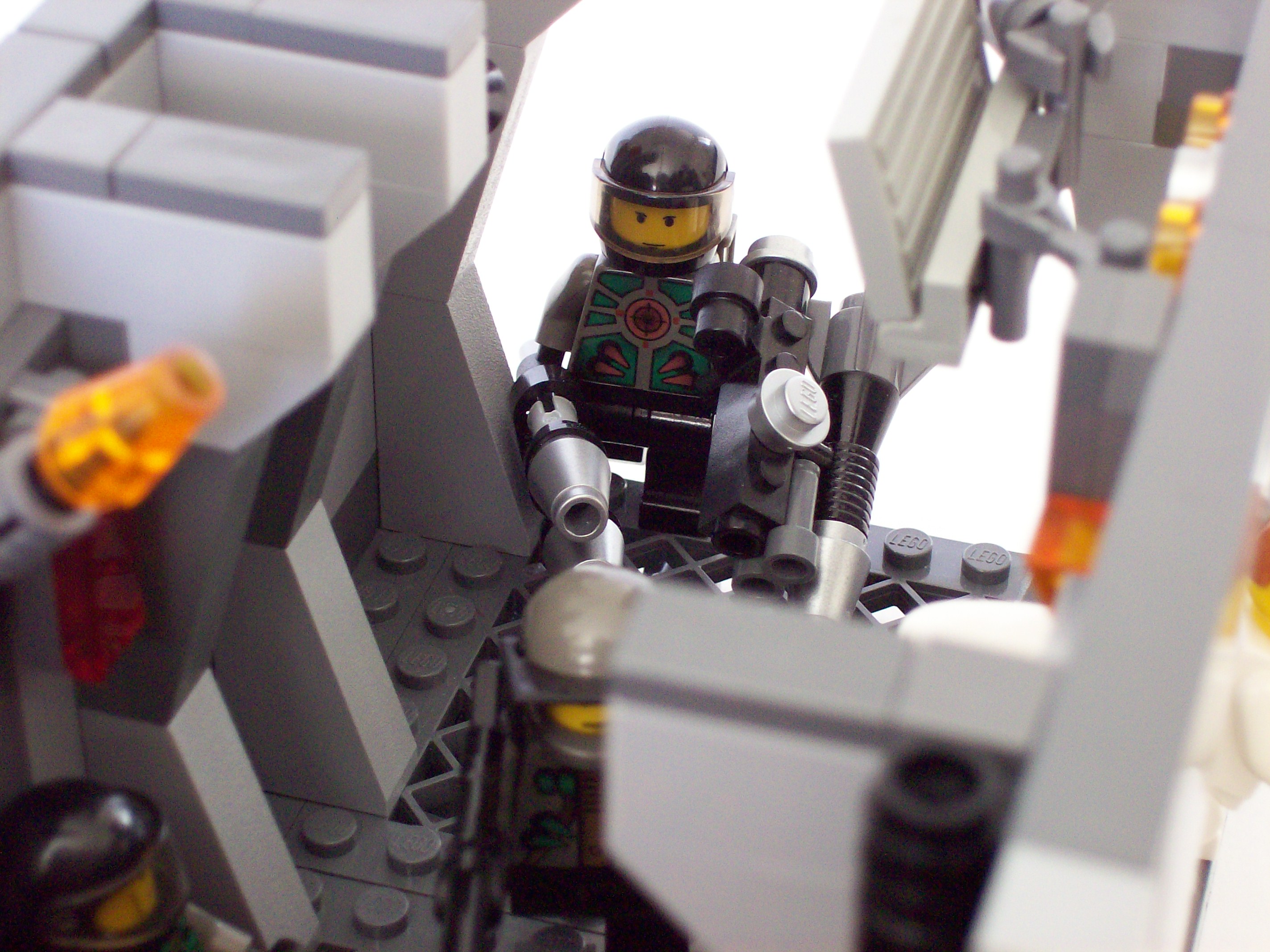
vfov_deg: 17.0
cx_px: 635
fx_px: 3191
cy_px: 476
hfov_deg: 22.5
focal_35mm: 87
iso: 160
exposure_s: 1/8
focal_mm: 14.3
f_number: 4.3
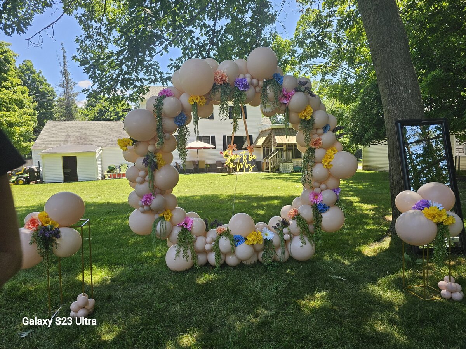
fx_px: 310
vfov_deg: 58.9
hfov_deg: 73.9
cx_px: 233
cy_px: 174
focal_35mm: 23
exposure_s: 1/180
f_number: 1.7
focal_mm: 6.3
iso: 16
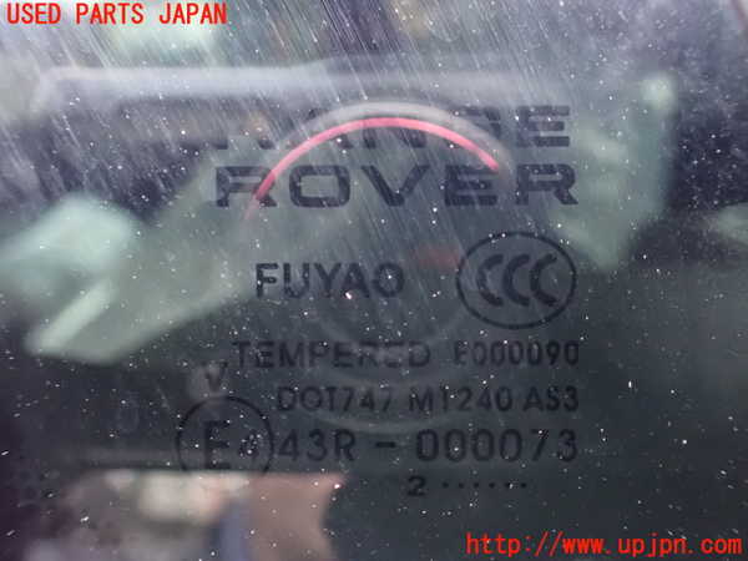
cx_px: 374
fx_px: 648
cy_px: 280
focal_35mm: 30
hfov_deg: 60.0
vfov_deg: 46.8
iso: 1600
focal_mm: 5.4
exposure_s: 1/30
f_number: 2.3
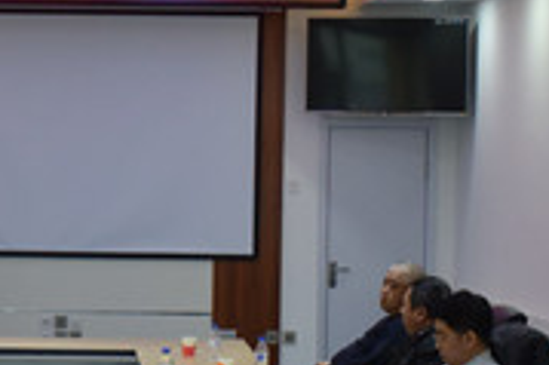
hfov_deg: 15.3
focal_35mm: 131
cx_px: -18
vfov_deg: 10.4
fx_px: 1996
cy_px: 215
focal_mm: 14.7
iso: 800
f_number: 4.2
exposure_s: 1/100
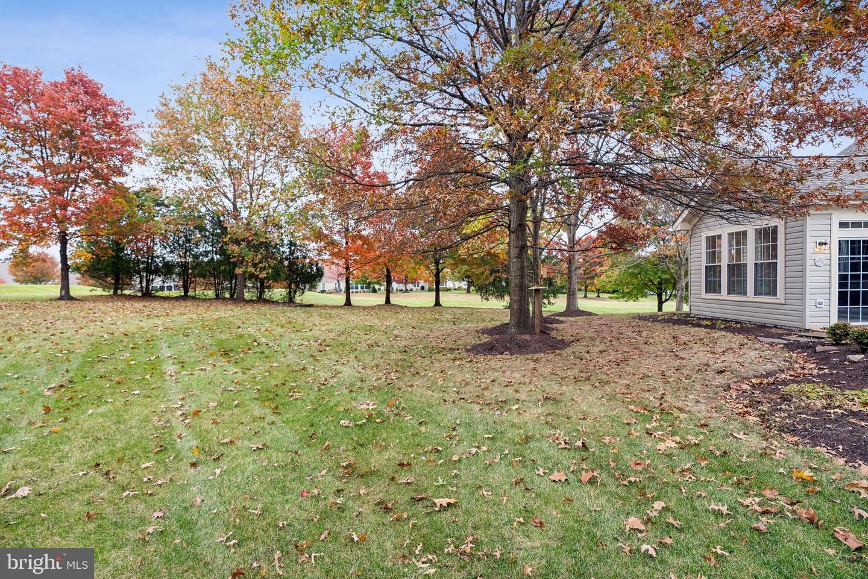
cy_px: 290
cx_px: 434
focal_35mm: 16
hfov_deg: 96.7
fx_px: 386
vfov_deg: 73.8
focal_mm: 16
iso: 200
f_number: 4
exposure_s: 1/160
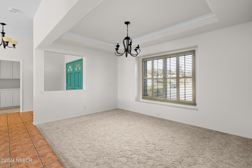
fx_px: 119
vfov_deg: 70.4
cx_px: 126
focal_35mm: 17
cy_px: 84
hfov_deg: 93.3
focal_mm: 17
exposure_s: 1/1.67
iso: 320
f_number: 8
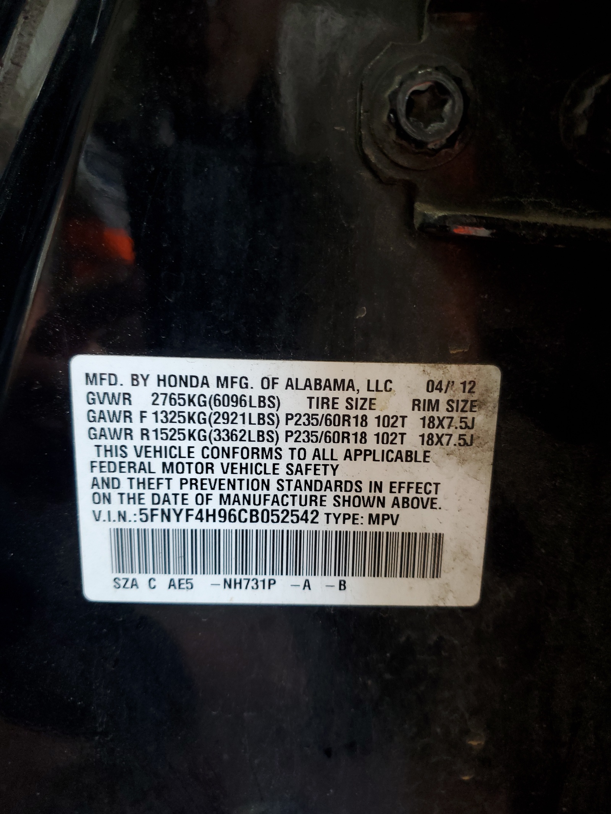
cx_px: 306
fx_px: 612
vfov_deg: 67.3
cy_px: 407
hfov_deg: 53.1
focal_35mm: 26
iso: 106
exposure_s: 1/60.2
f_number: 1.5
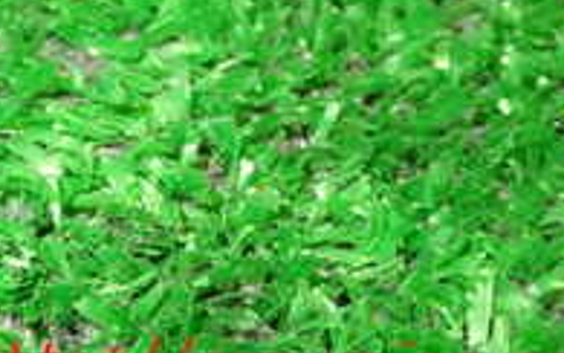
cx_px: -243
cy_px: -246
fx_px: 1907
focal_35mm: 124
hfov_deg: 15.7
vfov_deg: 10.1
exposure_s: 1/30
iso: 800
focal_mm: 6.83
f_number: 2.7
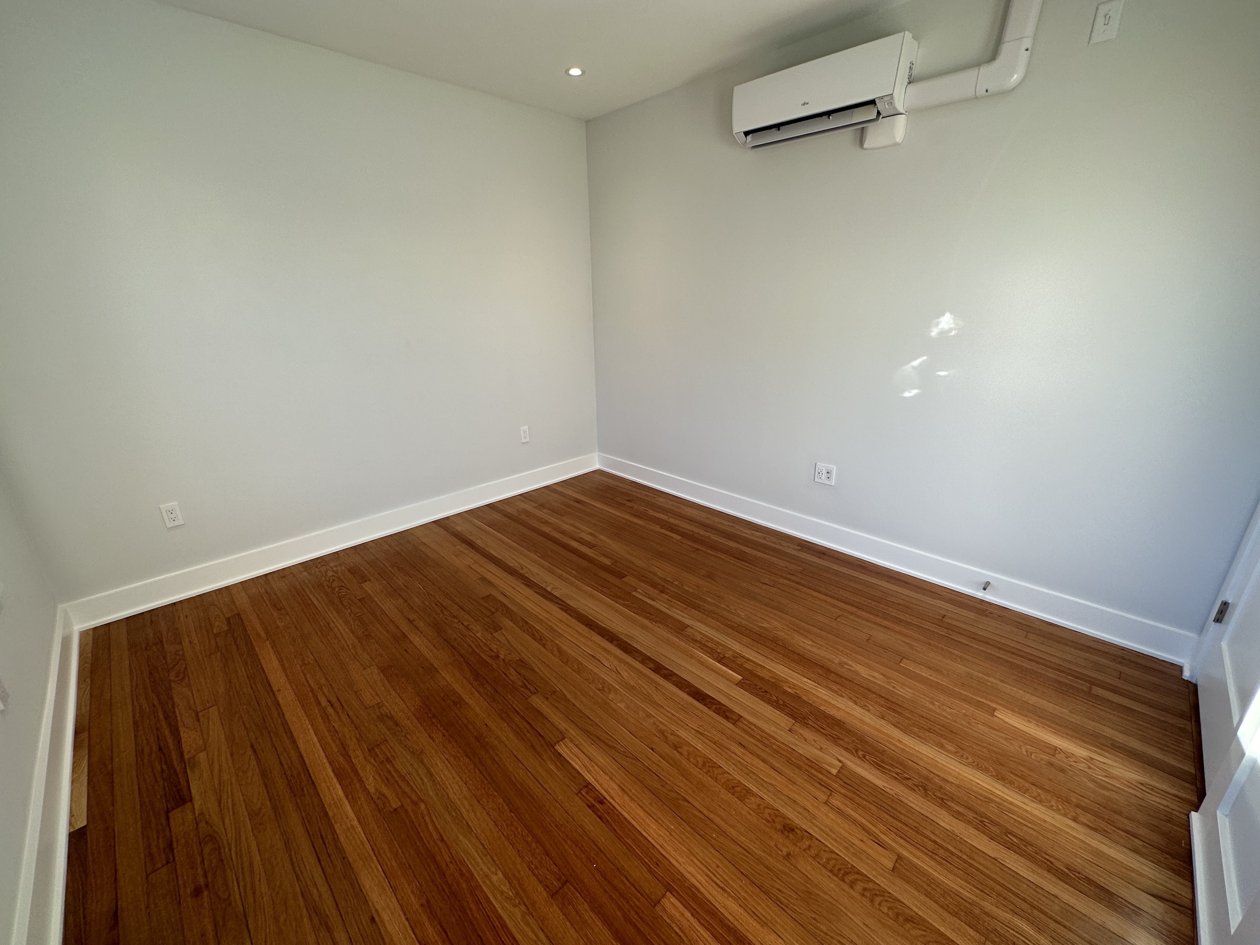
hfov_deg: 102.1
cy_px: 472
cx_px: 630
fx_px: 510
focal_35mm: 14
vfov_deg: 85.7
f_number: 2.2
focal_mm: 2.22
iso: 50
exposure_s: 1/120
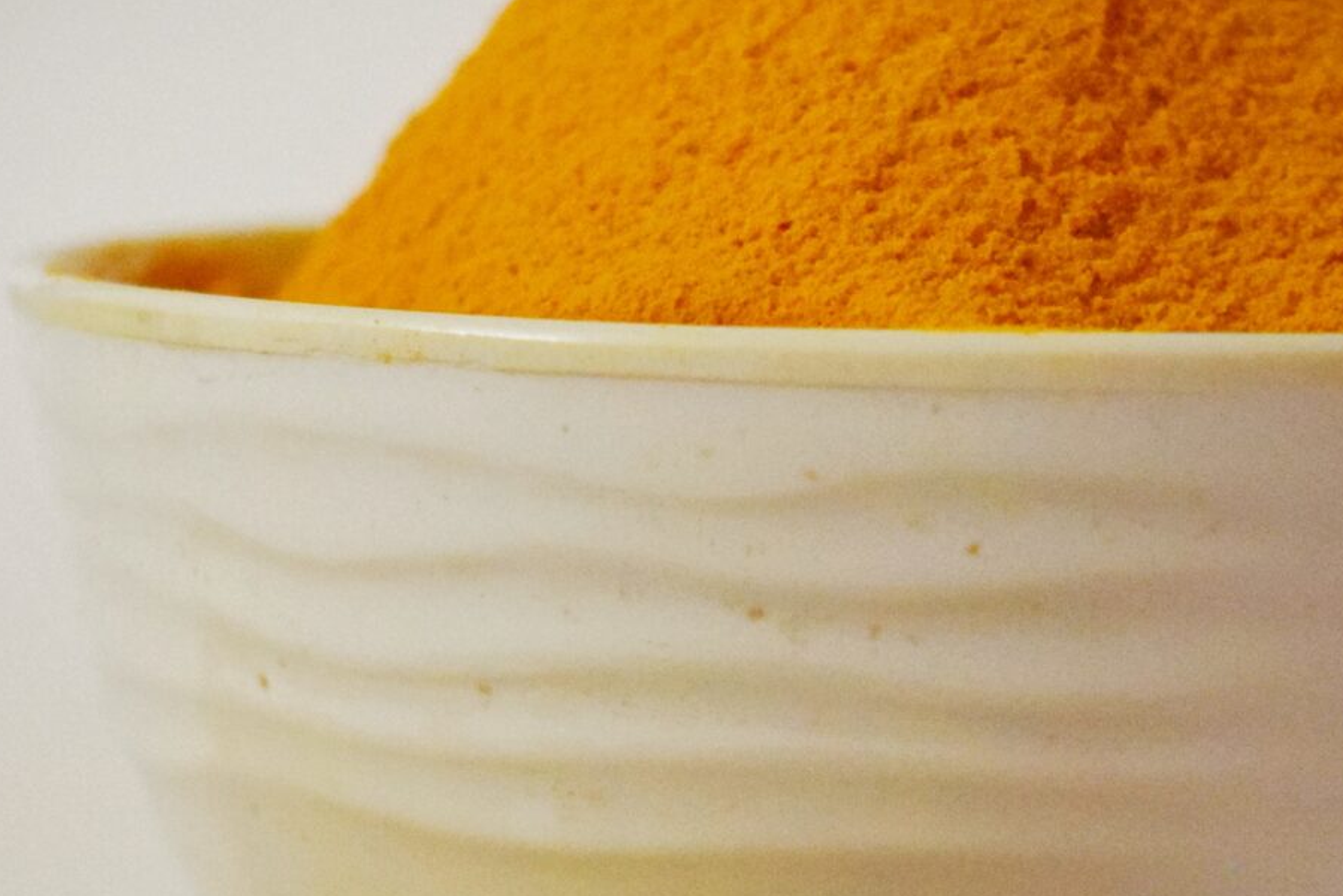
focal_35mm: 149
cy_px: 697
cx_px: 624
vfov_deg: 9.2
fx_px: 5576
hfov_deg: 13.7
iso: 3200
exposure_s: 1/160
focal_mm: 35
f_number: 4.5
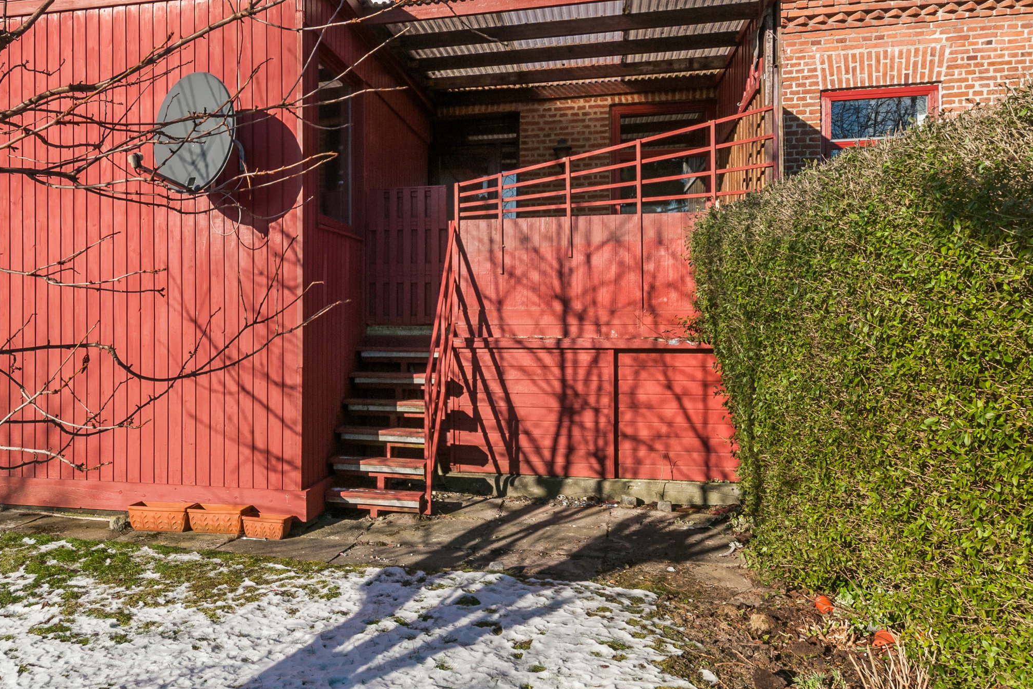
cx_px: 376
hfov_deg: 66.2
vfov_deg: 47.2
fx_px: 775
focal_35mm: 27
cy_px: 236
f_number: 10
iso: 200
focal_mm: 12
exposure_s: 1/400
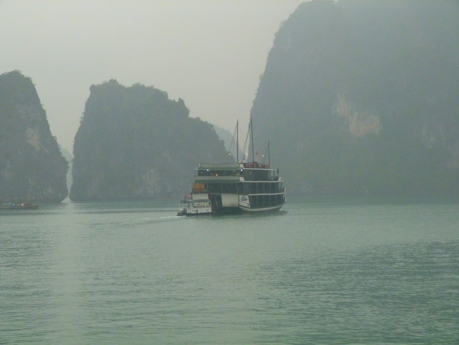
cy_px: 172
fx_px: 1313
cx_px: 230
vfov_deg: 14.9
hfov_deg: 19.8
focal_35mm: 99
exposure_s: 1/60
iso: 400
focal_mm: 17.9
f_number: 3.5
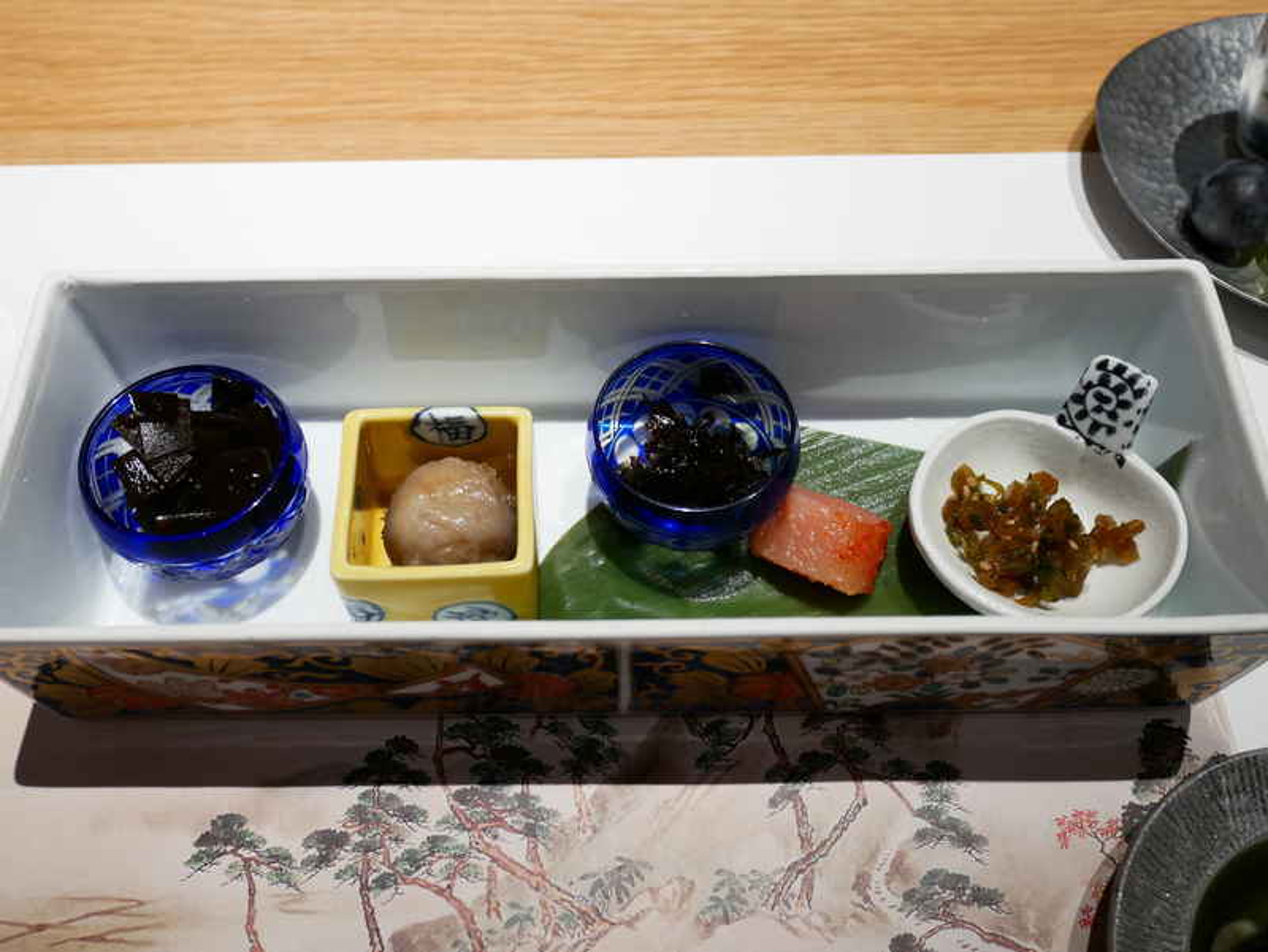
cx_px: 634
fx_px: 1173
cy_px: 476
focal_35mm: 32
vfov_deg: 44.2
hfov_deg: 56.8
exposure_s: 1/60
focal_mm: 16
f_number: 3.9
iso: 1600
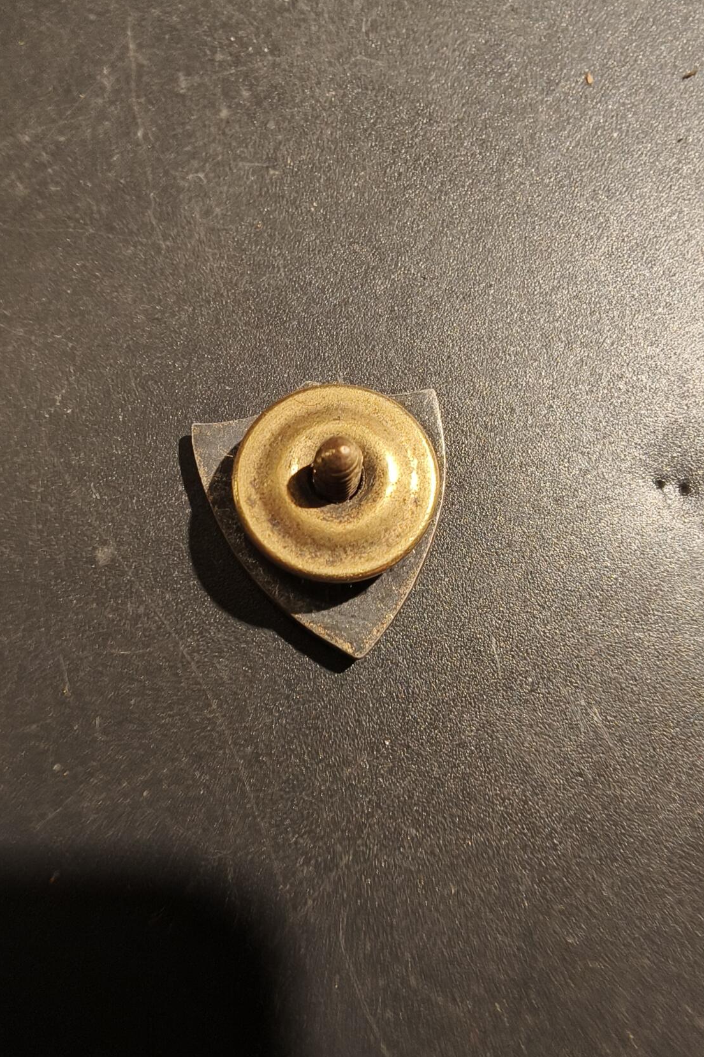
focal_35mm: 26
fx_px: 763
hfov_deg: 49.5
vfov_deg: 69.3
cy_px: 561
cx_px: 317
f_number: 2
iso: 320
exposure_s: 1/35.8
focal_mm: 2.32
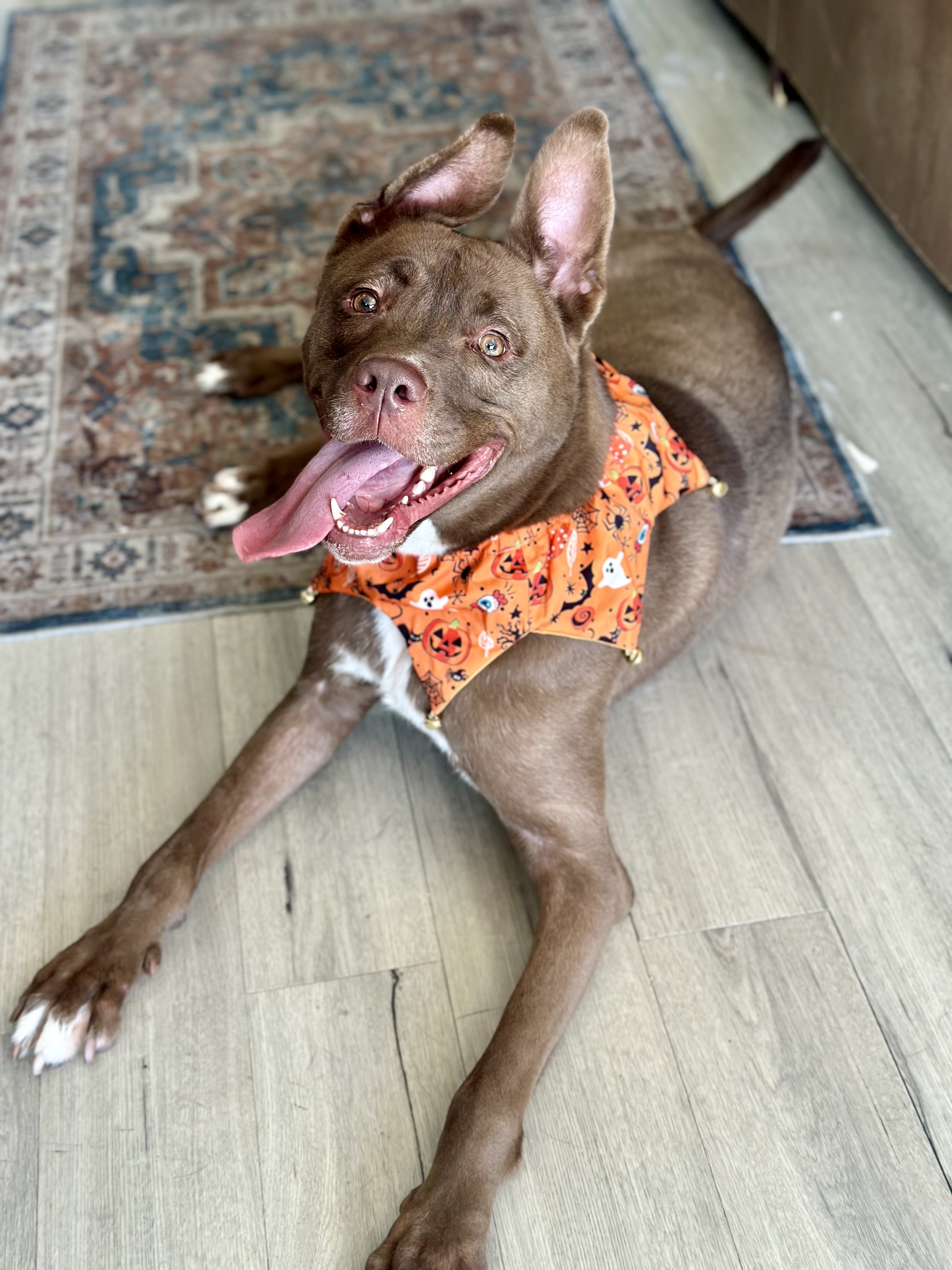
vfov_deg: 39.7
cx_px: 476
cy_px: 635
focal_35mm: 48
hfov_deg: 30.3
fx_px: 1760
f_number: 1.78
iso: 125
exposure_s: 1/82
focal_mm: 6.86
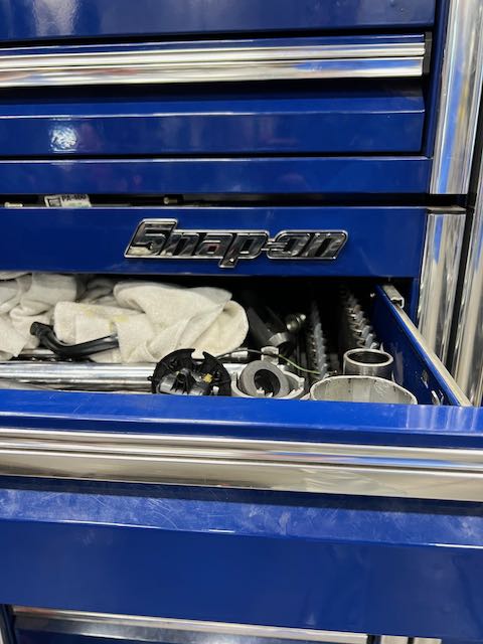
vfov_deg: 67.3
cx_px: 242
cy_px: 322
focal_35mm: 26
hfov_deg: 53.1
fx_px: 484
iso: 250
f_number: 1.5
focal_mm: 5.7
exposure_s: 1/60
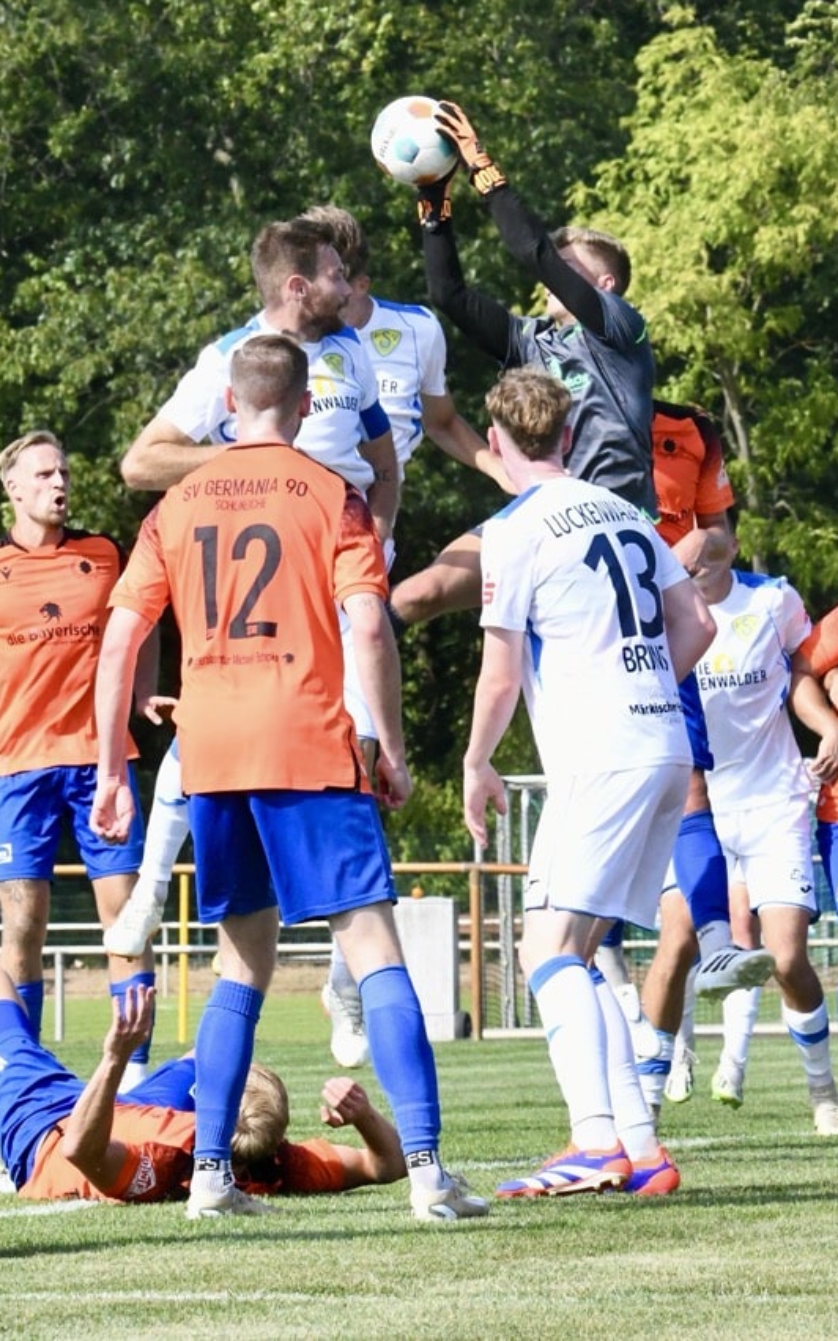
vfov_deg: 7.6
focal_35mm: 276
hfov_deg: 4.8
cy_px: 670
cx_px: 518
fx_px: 10084
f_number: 16
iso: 5000
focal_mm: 180
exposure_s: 1/1600
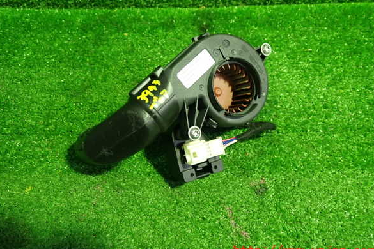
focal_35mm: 32
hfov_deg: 58.7
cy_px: 116
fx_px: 332
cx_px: 186
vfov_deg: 41.1
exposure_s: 1/30
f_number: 2.3
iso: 320
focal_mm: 5.4
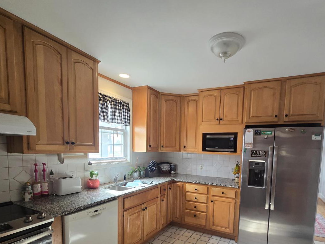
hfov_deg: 87.4
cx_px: 182
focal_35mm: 18
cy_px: 166
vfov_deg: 69.2
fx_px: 169
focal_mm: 2.2
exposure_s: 1/60
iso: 125
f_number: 2.2
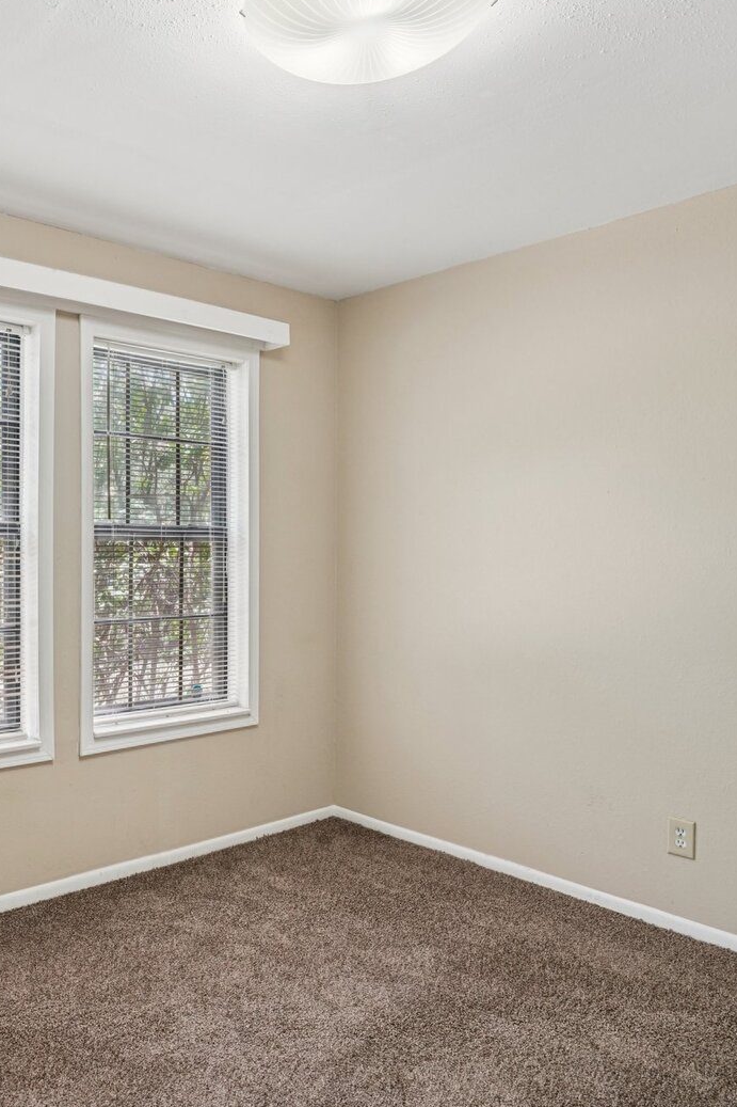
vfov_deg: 71.5
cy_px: 560
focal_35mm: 25
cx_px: 123
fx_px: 768
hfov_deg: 47.7
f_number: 8
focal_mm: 16
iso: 400
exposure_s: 1/20
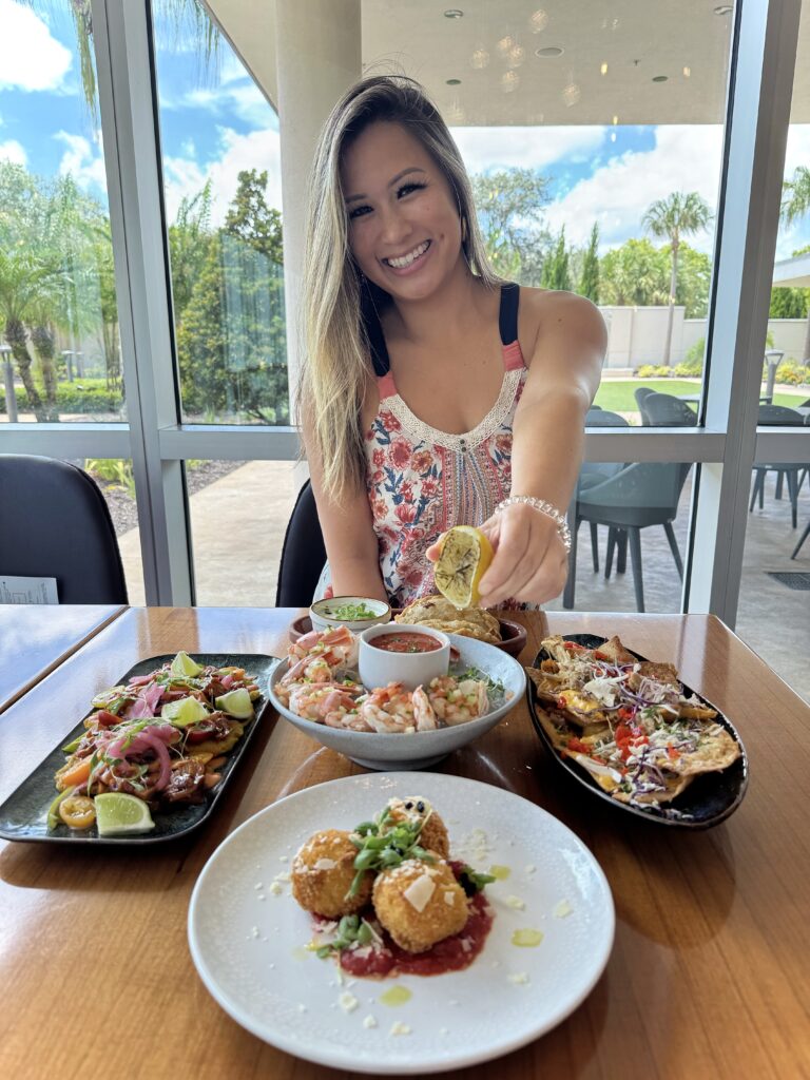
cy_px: 540
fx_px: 749
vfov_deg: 71.6
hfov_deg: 56.8
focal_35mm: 24
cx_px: 405
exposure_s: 1/213
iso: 80
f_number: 1.78
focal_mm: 6.76
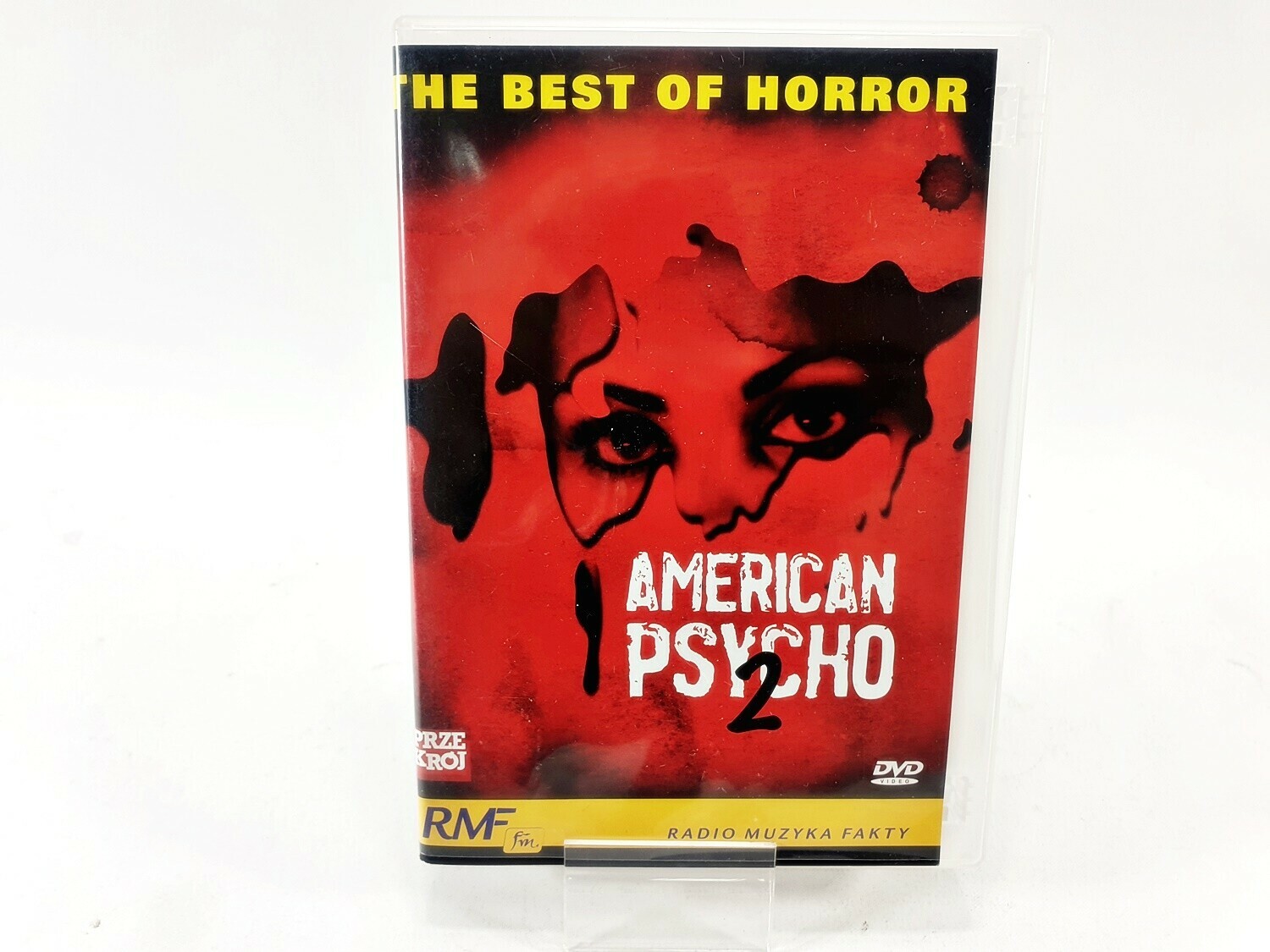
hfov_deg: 67.3
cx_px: 635
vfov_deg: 53.1
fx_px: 954
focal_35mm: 26
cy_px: 476
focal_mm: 4.3
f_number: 2.4
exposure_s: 1/100
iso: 50
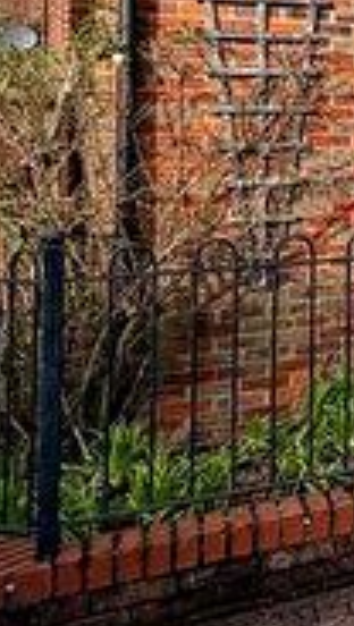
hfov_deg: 13.6
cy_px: 97
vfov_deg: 34.5
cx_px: 892
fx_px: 964
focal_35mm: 58
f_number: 2.2
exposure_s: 1/770
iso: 40
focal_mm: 2.22
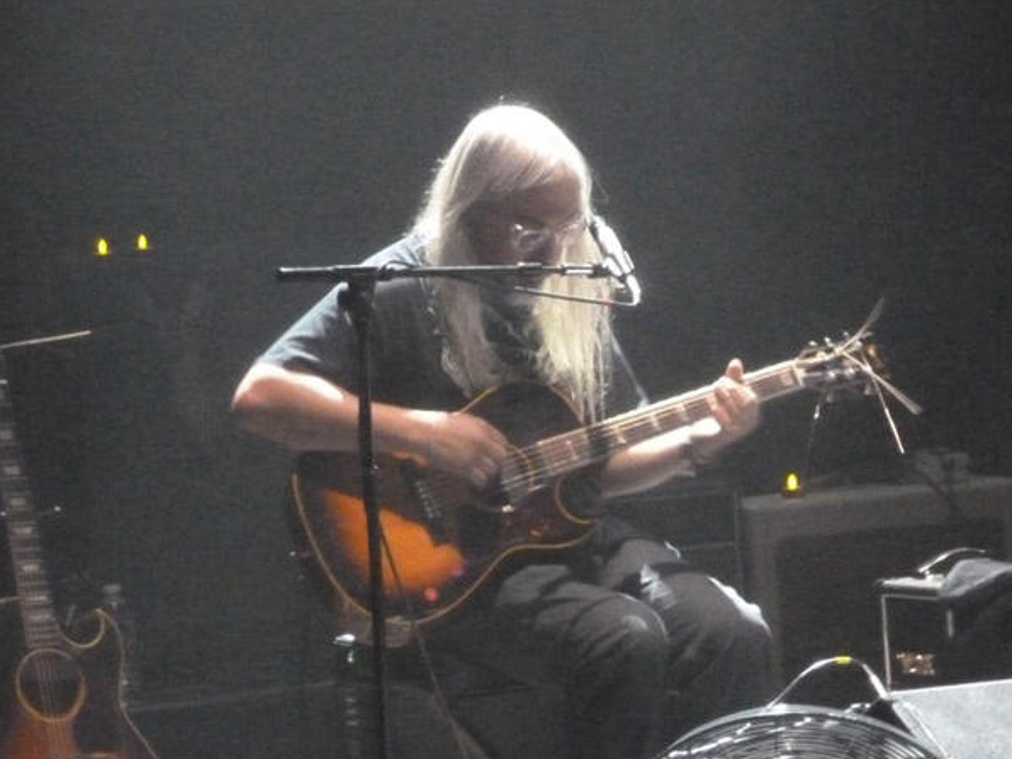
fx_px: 18272
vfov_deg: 2.4
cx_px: 501
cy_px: 387
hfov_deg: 3.2
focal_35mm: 625
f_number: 5.9
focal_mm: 68.8
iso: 1600
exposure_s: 1/8
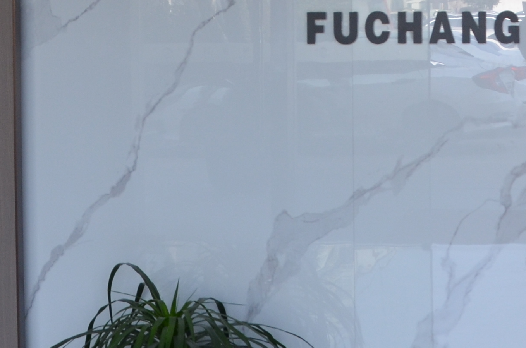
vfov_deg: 13.6
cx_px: 431
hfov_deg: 20.6
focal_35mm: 98
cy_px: -36
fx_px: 1429
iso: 400
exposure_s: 1/100
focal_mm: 18
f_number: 5
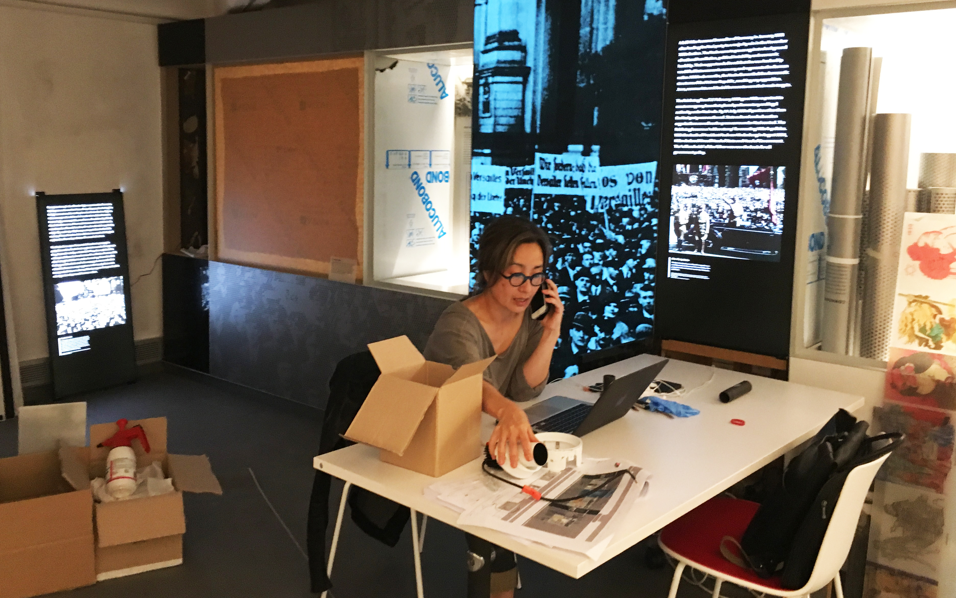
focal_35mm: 33
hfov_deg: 58.1
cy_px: 244
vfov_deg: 38.2
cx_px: 457
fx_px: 860
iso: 200
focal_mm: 4.15
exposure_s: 1/25
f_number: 2.2
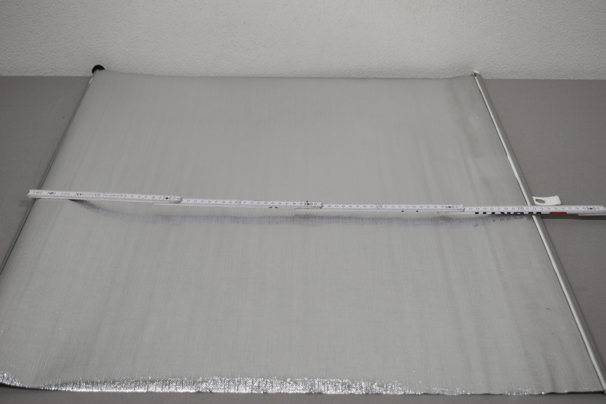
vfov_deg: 28.1
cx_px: 303
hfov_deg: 41.1
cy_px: 202
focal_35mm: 48
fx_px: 808
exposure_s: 1/125
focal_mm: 32
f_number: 5.6
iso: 280
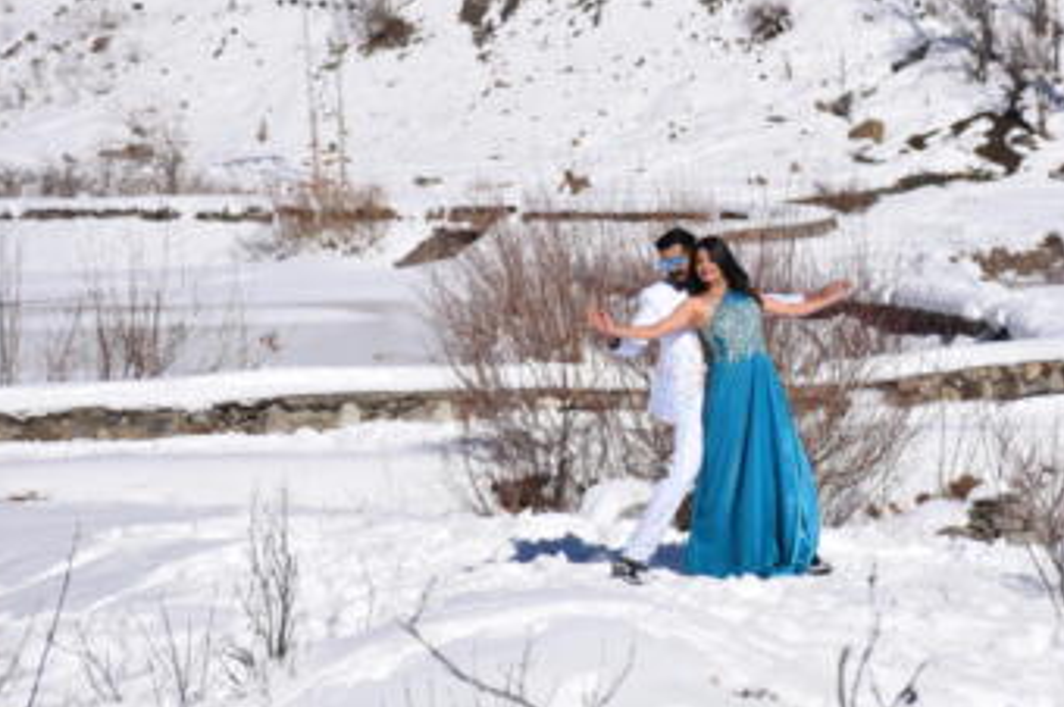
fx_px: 7293
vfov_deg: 5.6
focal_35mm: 247
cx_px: 754
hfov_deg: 8.3
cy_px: 233
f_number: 8
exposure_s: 1/2000
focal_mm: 112
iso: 280
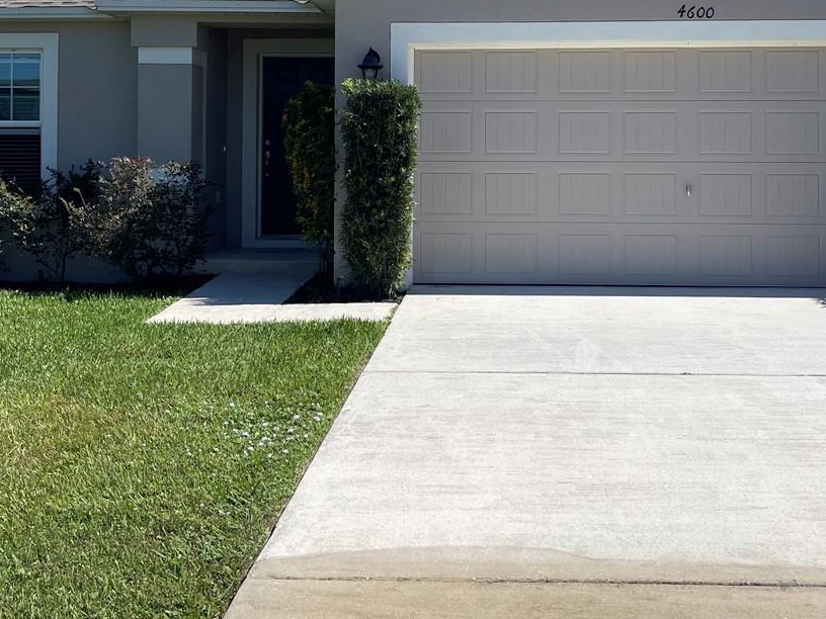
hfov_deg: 38.9
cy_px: 142
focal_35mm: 49
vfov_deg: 29.1
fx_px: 1169
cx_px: 442
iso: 32
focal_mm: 5.1
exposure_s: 1/4902
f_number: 1.6
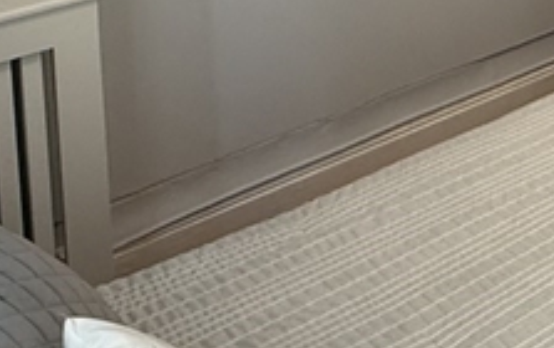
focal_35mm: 68
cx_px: 713
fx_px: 1028
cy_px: -263
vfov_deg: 16.4
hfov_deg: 26.0
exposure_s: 1/60
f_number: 2.2
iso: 250
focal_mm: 2.22
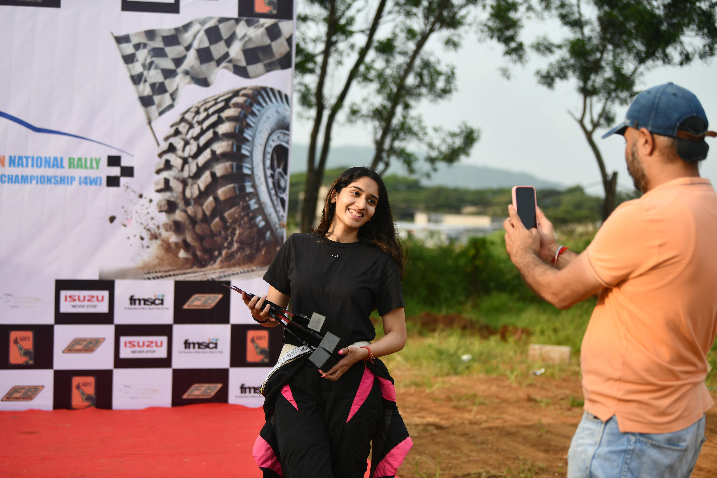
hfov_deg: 28.8
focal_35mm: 70
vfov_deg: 19.5
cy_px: 239
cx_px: 358
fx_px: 1394
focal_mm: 70
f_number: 2.8
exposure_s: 1/800
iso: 64
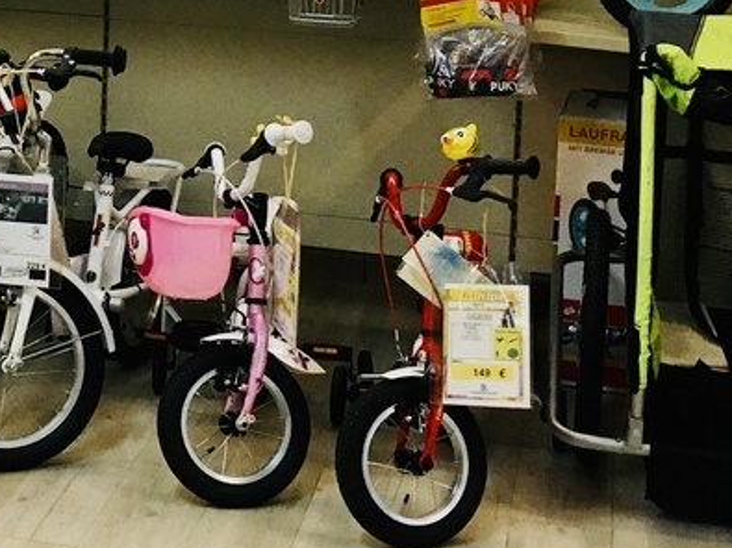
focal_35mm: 94
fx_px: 1987
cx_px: -54
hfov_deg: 20.0
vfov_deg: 15.3
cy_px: -48
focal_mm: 4.15
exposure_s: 1/33
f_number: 2.2
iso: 50
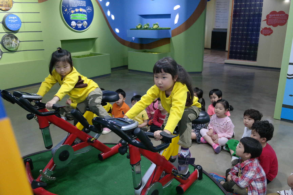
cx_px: 146
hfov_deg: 61.9
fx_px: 244
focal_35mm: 30
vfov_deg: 43.6
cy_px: 98
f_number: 3.5
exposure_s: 1/40
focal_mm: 20
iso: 1600
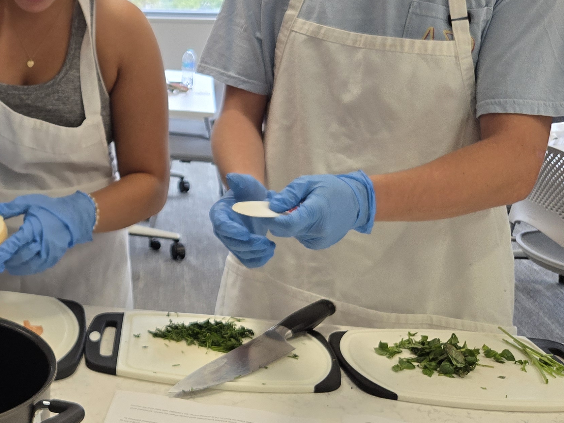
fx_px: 896
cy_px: 109
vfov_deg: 26.3
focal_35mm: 55
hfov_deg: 32.5
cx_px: 19
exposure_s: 1/120
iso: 80
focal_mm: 5.4
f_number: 1.8
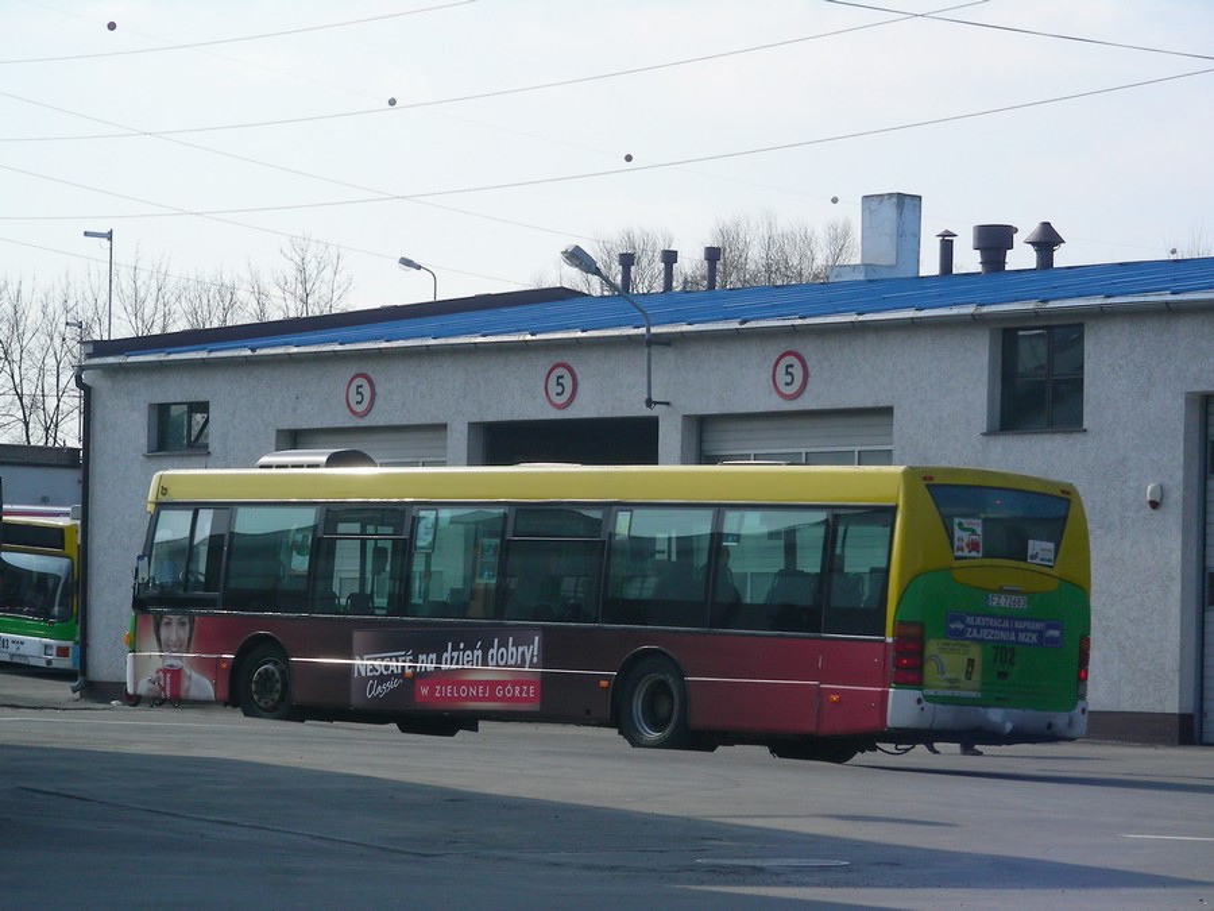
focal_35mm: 128
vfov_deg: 11.6
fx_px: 4489
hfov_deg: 15.4
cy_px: 456
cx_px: 607
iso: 50
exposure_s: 1/886
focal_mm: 21.3
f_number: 4
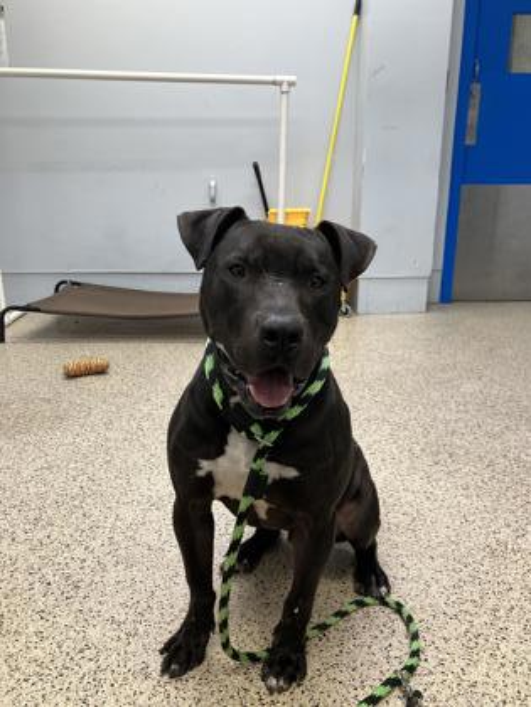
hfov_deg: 49.7
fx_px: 573
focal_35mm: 28
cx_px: 266
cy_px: 354
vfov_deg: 63.4
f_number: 1.8
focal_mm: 3.99
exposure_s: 1/120
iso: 80
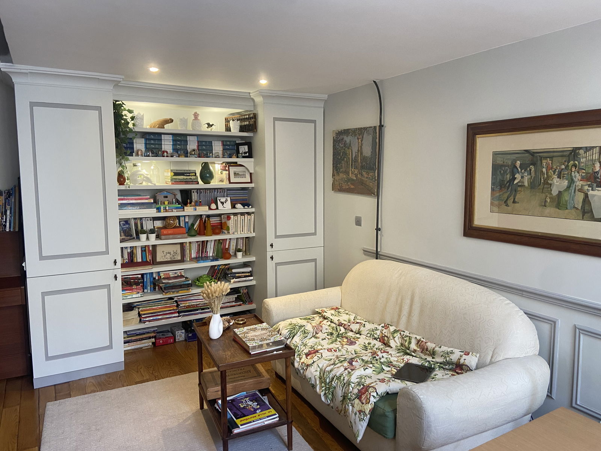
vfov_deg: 53.1
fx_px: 451
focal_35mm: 26
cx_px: 300
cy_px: 226
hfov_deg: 67.3
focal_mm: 4.25
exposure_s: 1/83
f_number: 1.8
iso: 125
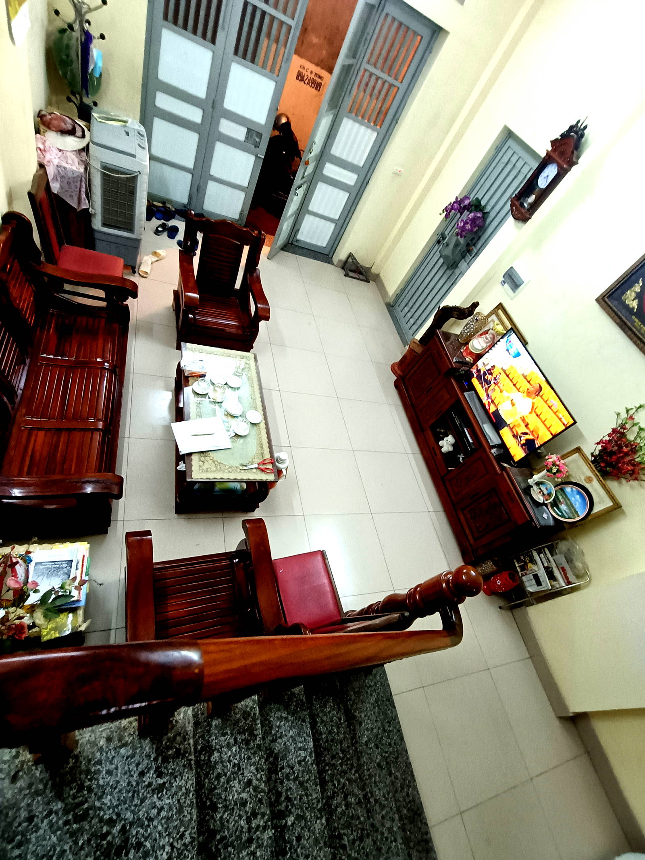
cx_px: 322
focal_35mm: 16
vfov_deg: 94.5
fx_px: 397
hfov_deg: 78.1
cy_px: 430
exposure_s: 1/25
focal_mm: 1.68
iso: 889
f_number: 2.2
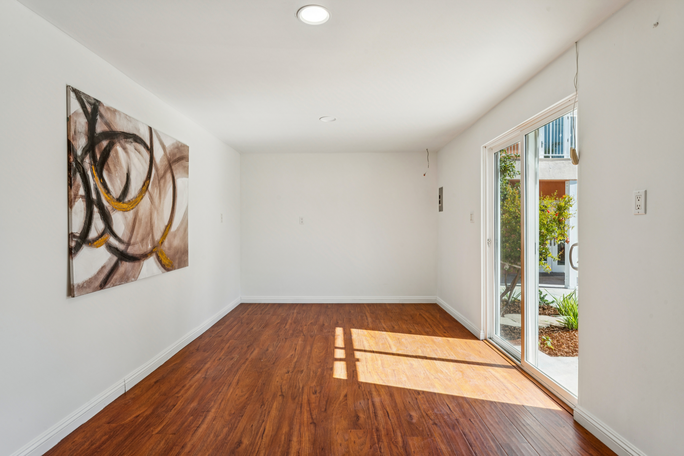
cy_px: 228
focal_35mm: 18
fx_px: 350
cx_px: 342
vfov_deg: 66.2
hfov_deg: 88.7
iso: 100
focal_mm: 18.4
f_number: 13
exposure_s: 1/15
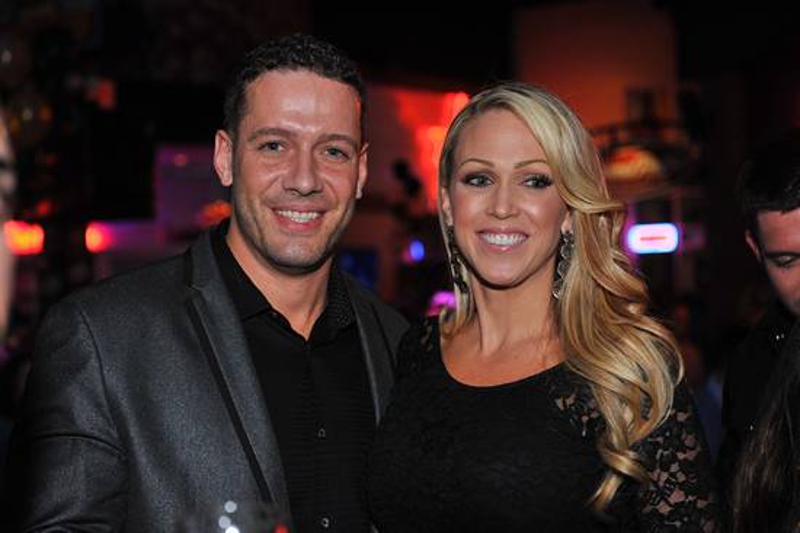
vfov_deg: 20.6
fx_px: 1466
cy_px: 266
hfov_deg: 30.5
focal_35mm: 66
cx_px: 400
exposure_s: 1/100
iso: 800
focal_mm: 66
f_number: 4.5
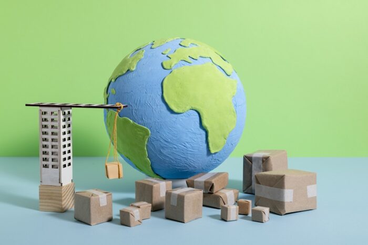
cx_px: 184
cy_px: 122
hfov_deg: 39.6
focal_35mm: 50
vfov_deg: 27.0
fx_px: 511
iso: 250
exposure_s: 1/125
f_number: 13
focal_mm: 50
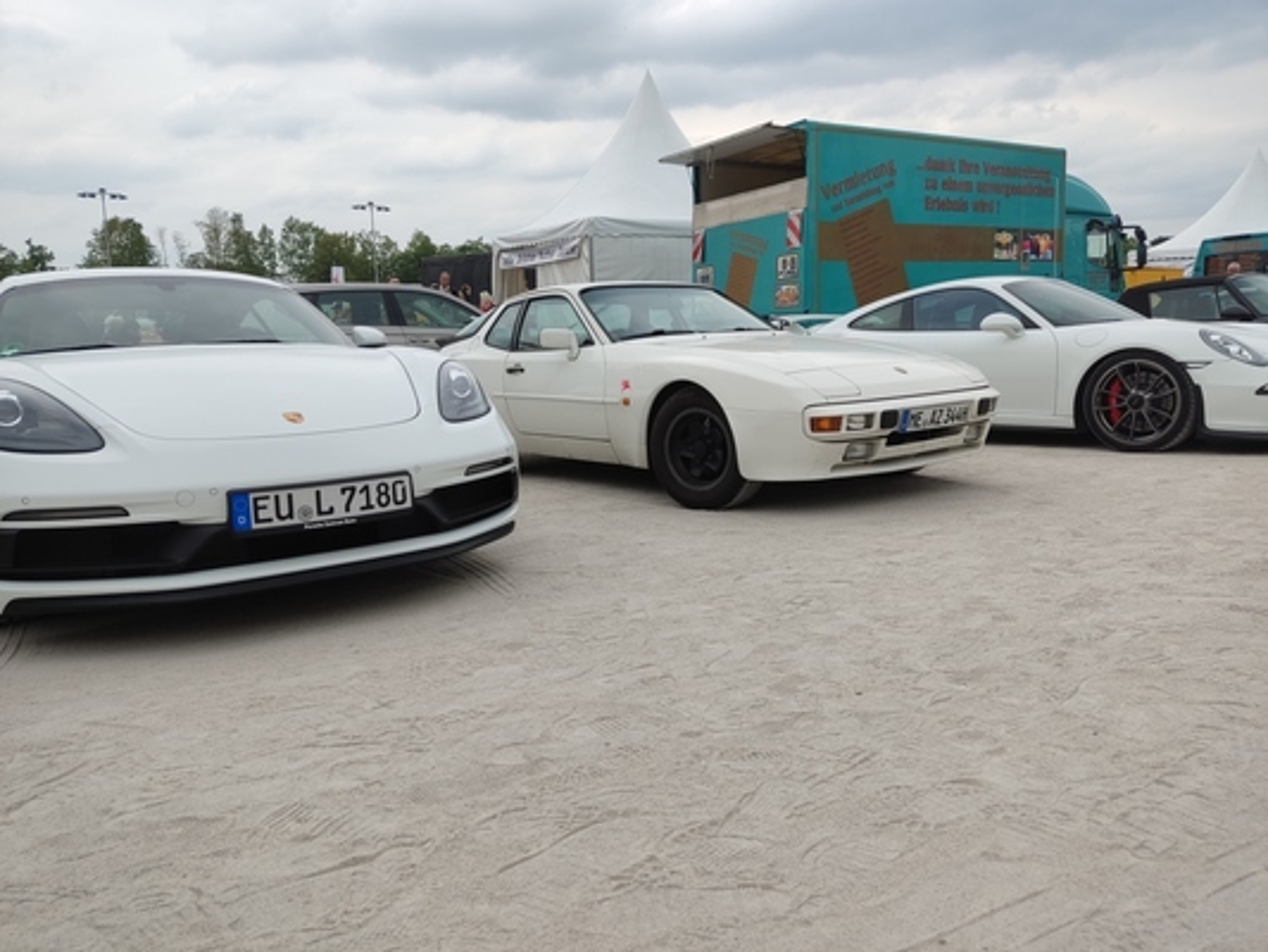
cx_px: 634
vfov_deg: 54.9
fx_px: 916
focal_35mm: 25
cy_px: 476
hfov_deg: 69.4
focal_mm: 4.71
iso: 50
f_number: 1.79
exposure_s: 1/944
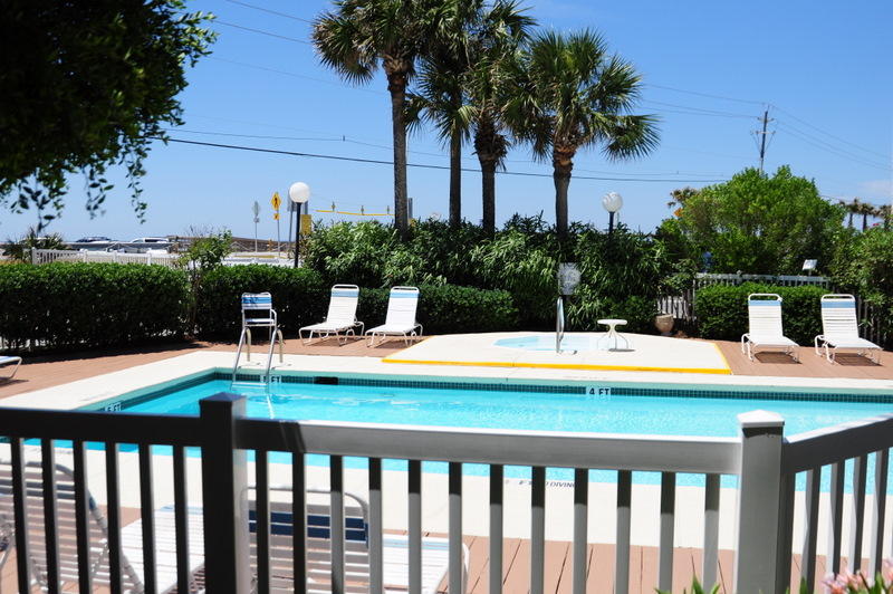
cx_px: 446
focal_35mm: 36
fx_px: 892
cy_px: 297
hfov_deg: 53.2
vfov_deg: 36.8
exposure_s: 1/2500
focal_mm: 24
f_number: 5
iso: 250
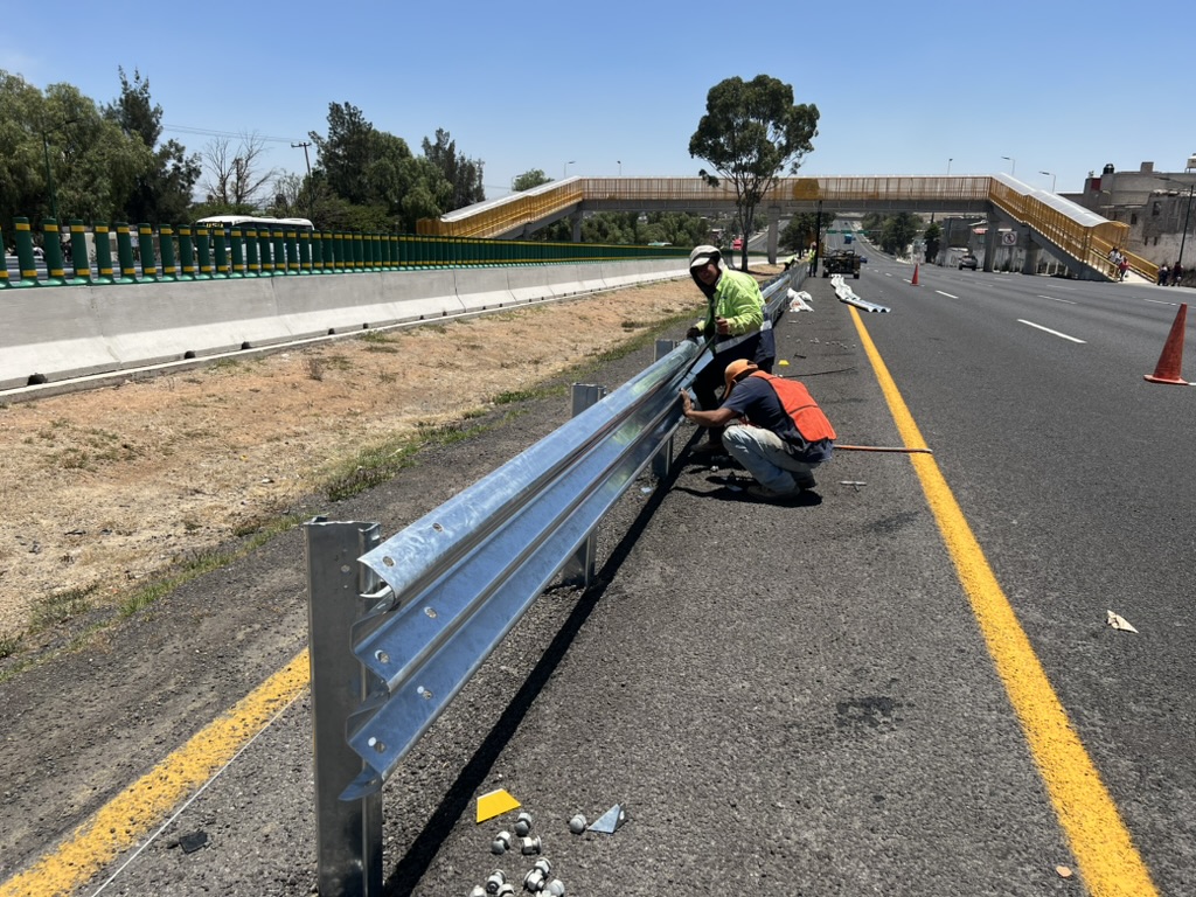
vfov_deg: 53.1
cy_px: 448
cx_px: 598
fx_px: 898
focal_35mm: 26
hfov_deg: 67.3
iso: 50
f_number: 1.5
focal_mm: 5.7
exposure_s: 1/3831
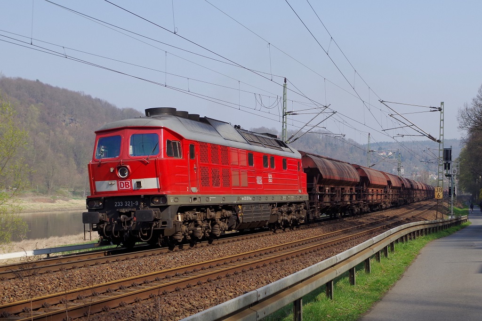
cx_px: 241
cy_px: 160
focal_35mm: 42
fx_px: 562
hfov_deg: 46.4
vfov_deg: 31.9
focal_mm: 28.13
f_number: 5.6
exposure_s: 1/1000
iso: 200
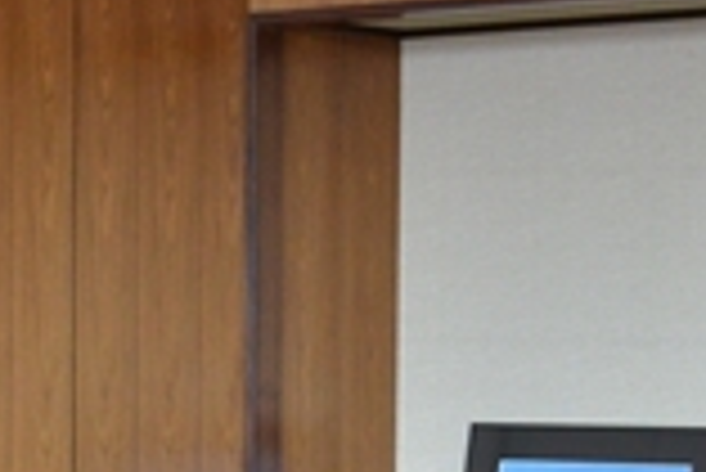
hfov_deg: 11.8
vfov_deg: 8.1
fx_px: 3270
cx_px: -310
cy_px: 645
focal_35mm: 167
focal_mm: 35
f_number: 5.6
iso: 2500
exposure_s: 1/320
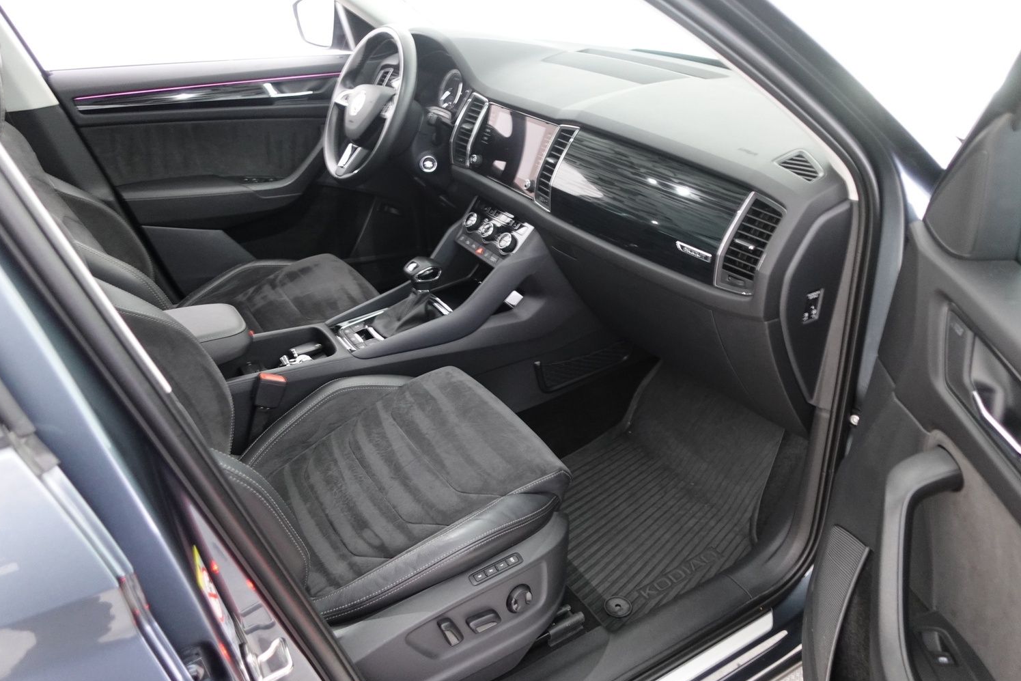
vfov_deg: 49.6
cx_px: 515
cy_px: 346
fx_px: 737
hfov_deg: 69.4
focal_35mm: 26
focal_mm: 9.4
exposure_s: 1/13
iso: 800
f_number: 1.8
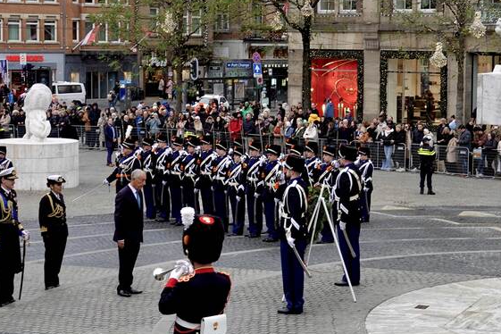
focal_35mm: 68
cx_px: 294
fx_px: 946
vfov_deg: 20.0
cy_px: 221
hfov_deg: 29.6
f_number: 3.2
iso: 100
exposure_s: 1/60
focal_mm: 16.92
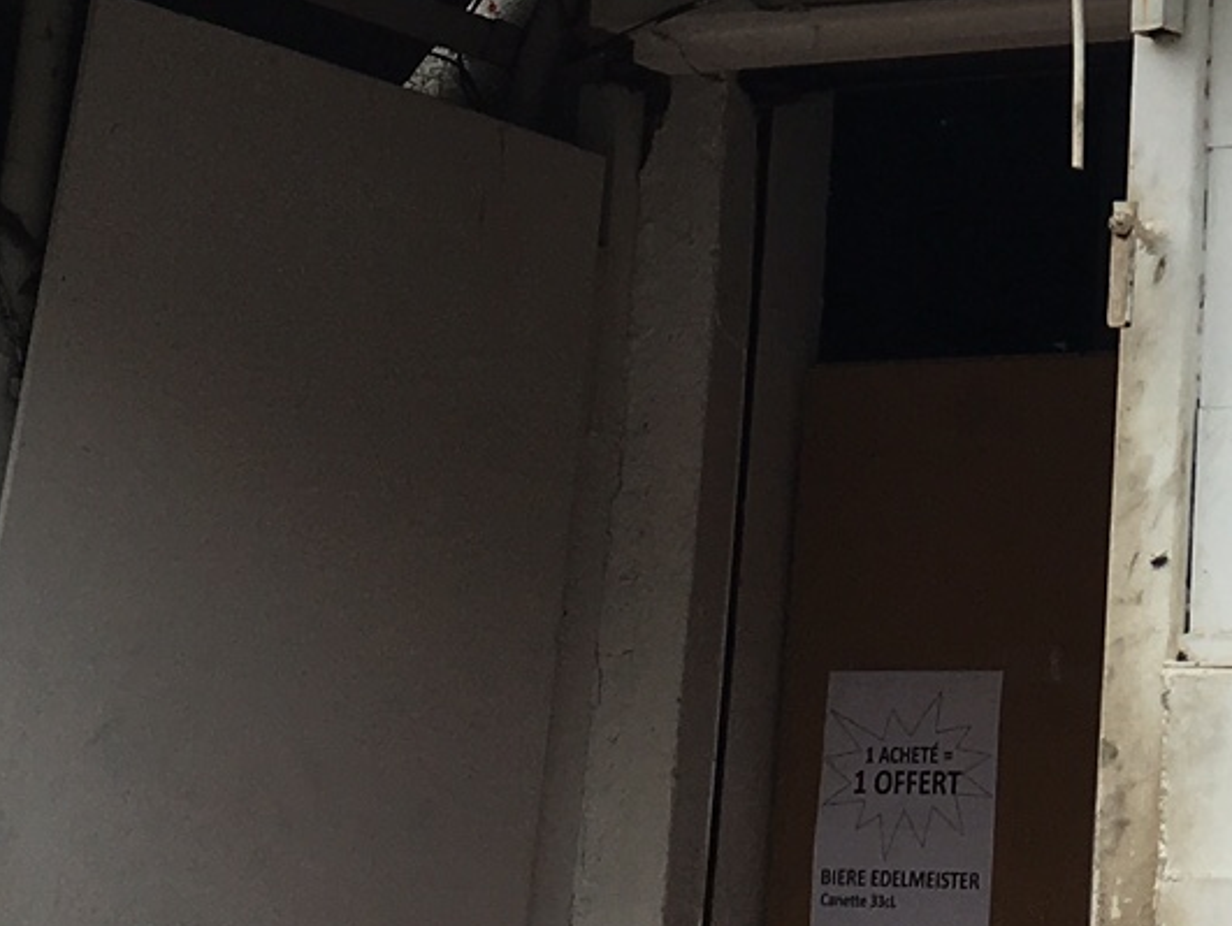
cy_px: -258
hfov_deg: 17.5
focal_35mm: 110
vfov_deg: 13.0
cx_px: 1213
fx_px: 3918
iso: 25
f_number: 2.2
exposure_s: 1/818
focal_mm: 4.15
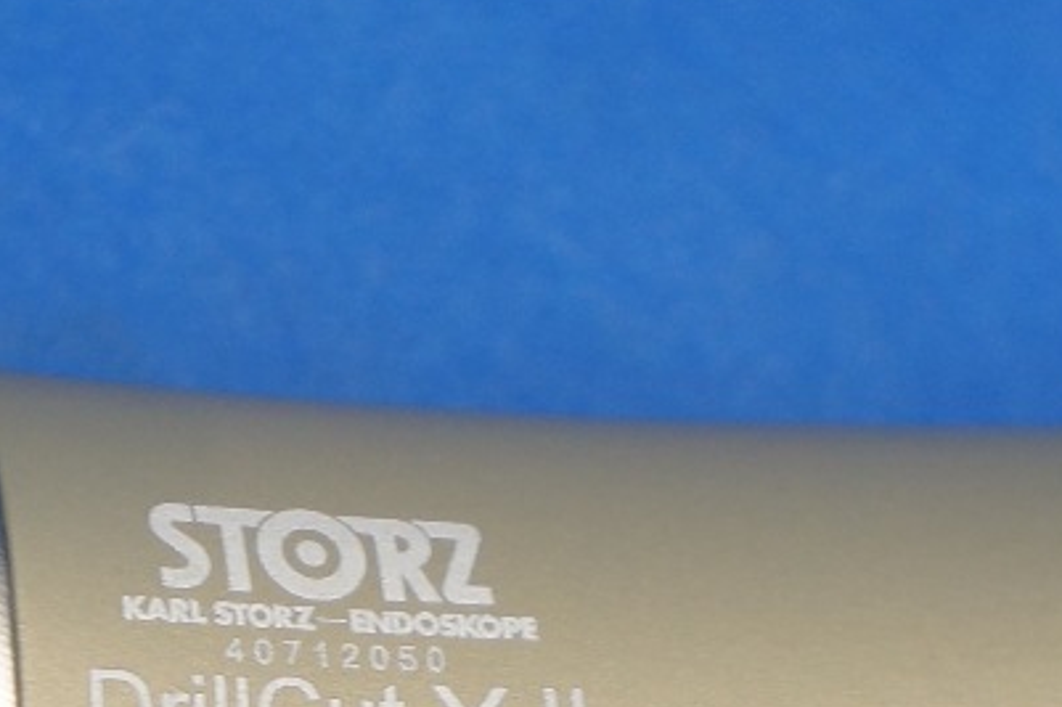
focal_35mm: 281
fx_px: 8285
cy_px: 859
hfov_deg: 7.3
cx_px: 673
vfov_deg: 4.9
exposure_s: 1/80
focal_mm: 47
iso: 400
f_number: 5
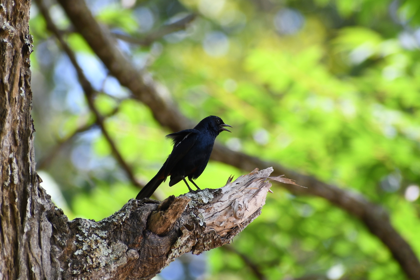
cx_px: 210
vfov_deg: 2.3
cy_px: 140
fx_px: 6999
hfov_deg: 3.4
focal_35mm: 600
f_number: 8
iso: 320
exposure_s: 1/200
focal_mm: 300
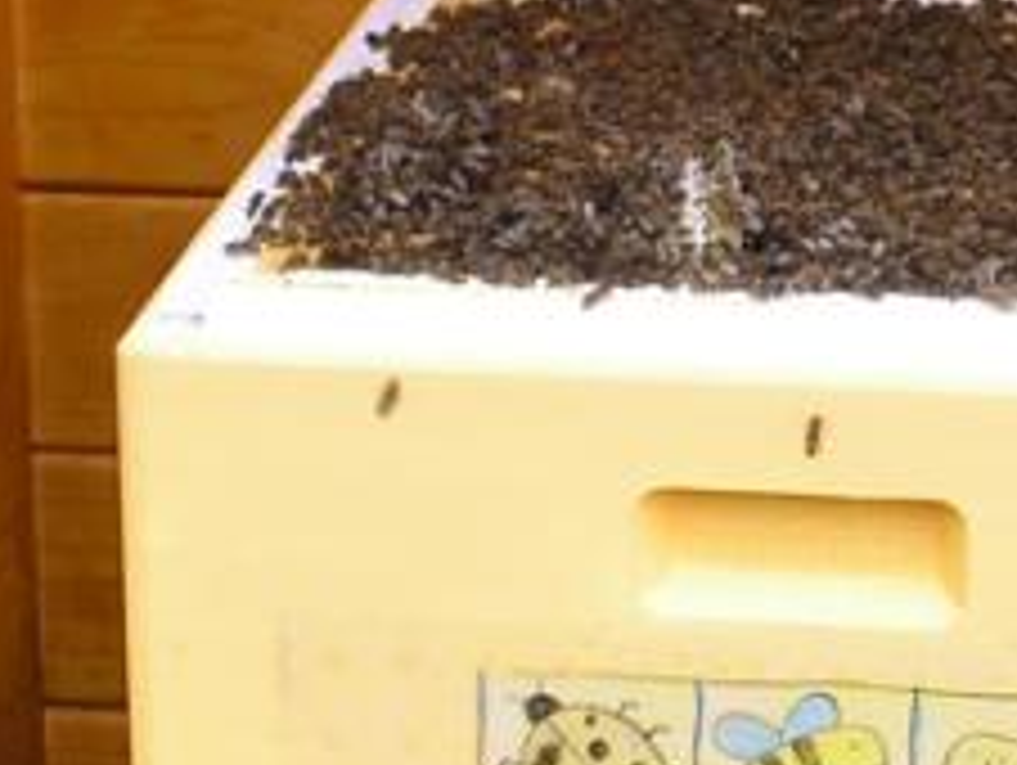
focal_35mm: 172
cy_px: -4
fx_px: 5059
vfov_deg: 8.6
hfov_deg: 11.5
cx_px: 621
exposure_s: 1/180
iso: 100
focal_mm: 7.8
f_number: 4.5
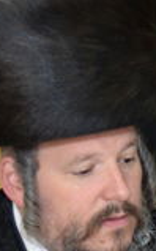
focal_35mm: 257
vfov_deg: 8.2
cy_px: 179
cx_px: 506
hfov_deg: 4.8
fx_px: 1753
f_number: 4
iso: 1000
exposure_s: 1/160
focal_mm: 50
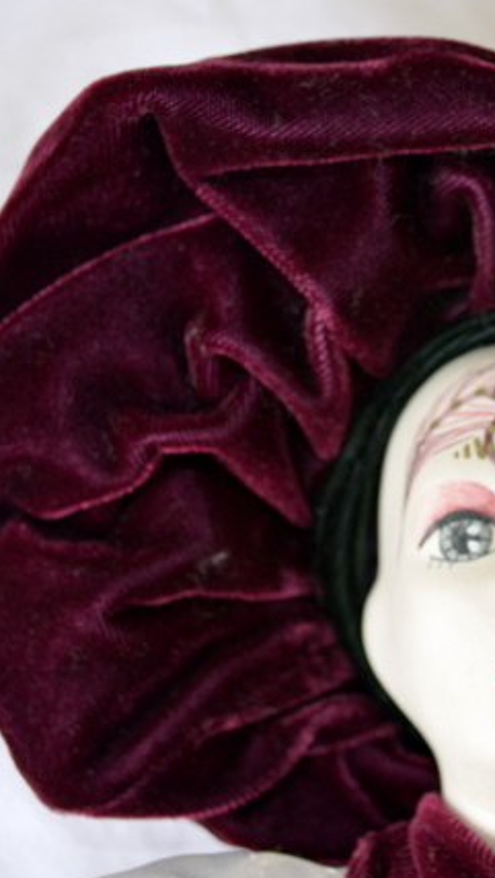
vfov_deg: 27.5
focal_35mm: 77
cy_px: 447
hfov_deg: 15.4
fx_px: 1795
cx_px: 487
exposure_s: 1/60
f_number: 4.5
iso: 400
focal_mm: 30
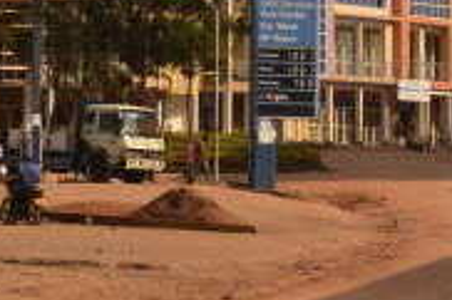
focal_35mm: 231
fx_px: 2900
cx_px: 318
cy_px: 108
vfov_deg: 5.9
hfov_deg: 8.9
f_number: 5
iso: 200
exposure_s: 1/1000
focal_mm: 35
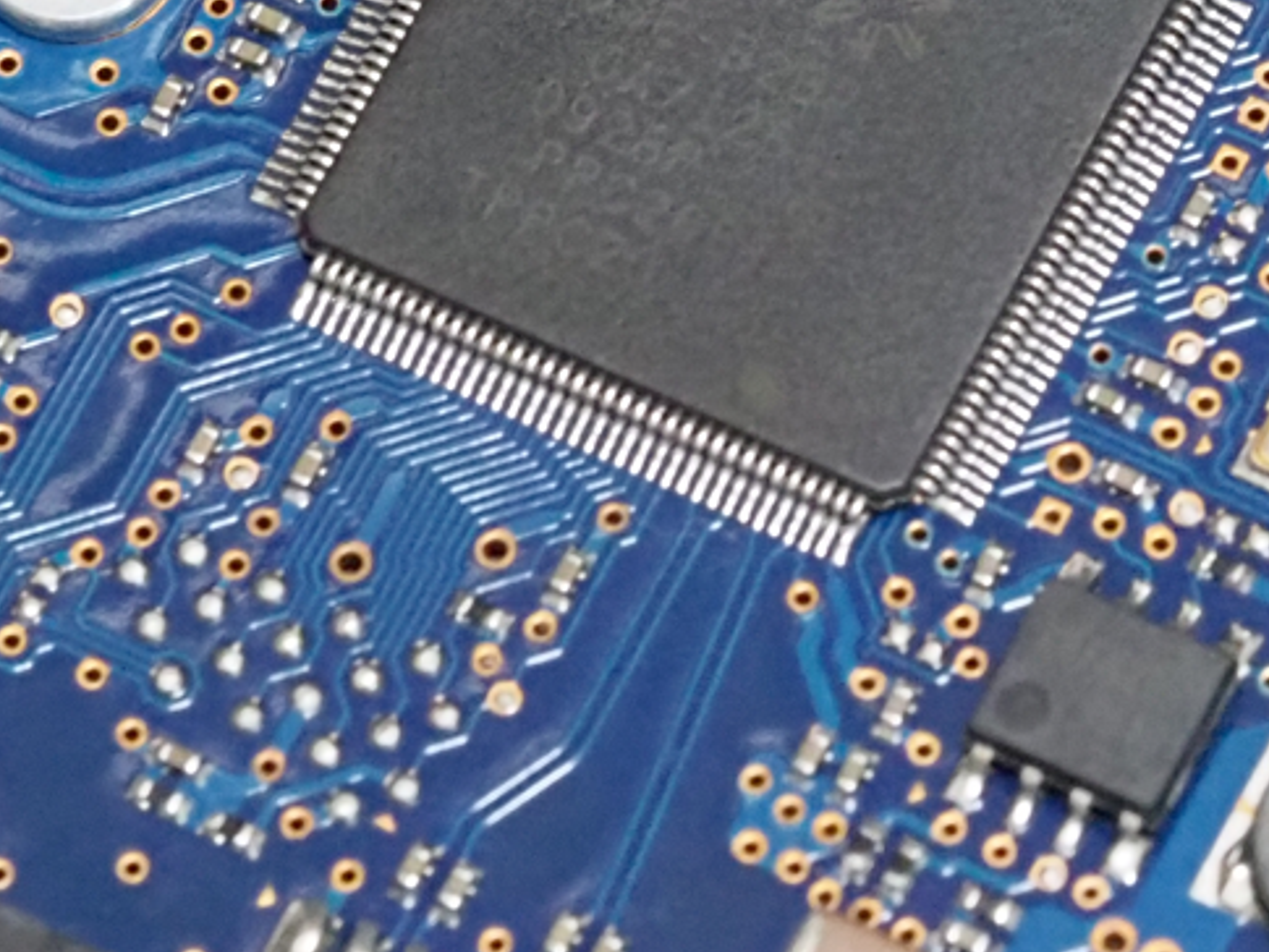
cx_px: 939
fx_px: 17417
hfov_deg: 4.2
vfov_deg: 3.1
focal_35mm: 475
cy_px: -63
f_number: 5.6
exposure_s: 1/80
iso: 6400
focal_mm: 60
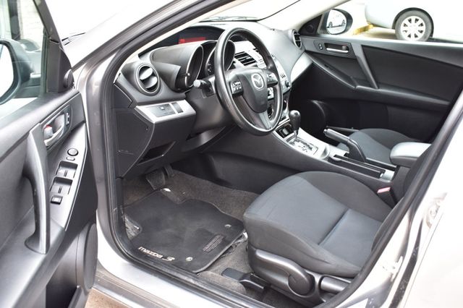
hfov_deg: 53.2
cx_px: 232
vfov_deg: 36.8
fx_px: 463
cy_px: 154
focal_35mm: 36
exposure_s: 1/20
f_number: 6.3
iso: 400
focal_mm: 24
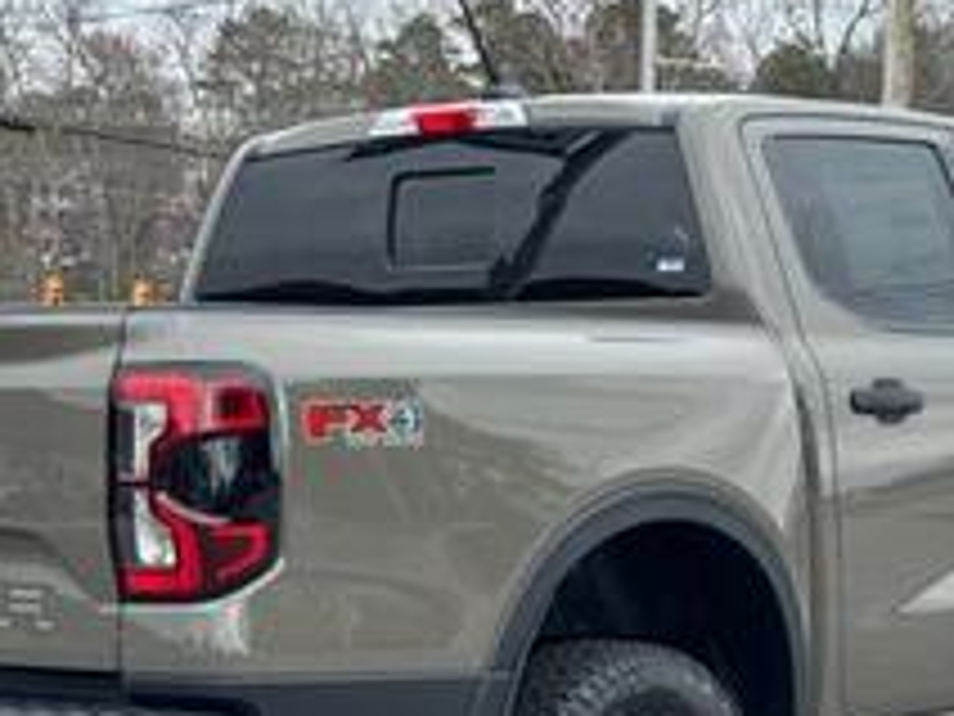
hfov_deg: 17.3
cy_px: 617
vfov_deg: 12.9
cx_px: 549
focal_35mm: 114
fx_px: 3142
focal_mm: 6.76
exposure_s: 1/1339
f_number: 1.78
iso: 64
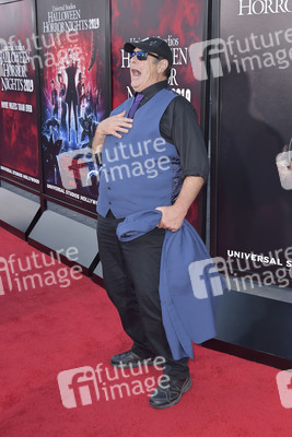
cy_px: 218
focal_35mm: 45
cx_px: 146
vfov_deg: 43.6
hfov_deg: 29.9
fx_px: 547
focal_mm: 45
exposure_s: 1/250
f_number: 7.1
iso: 320
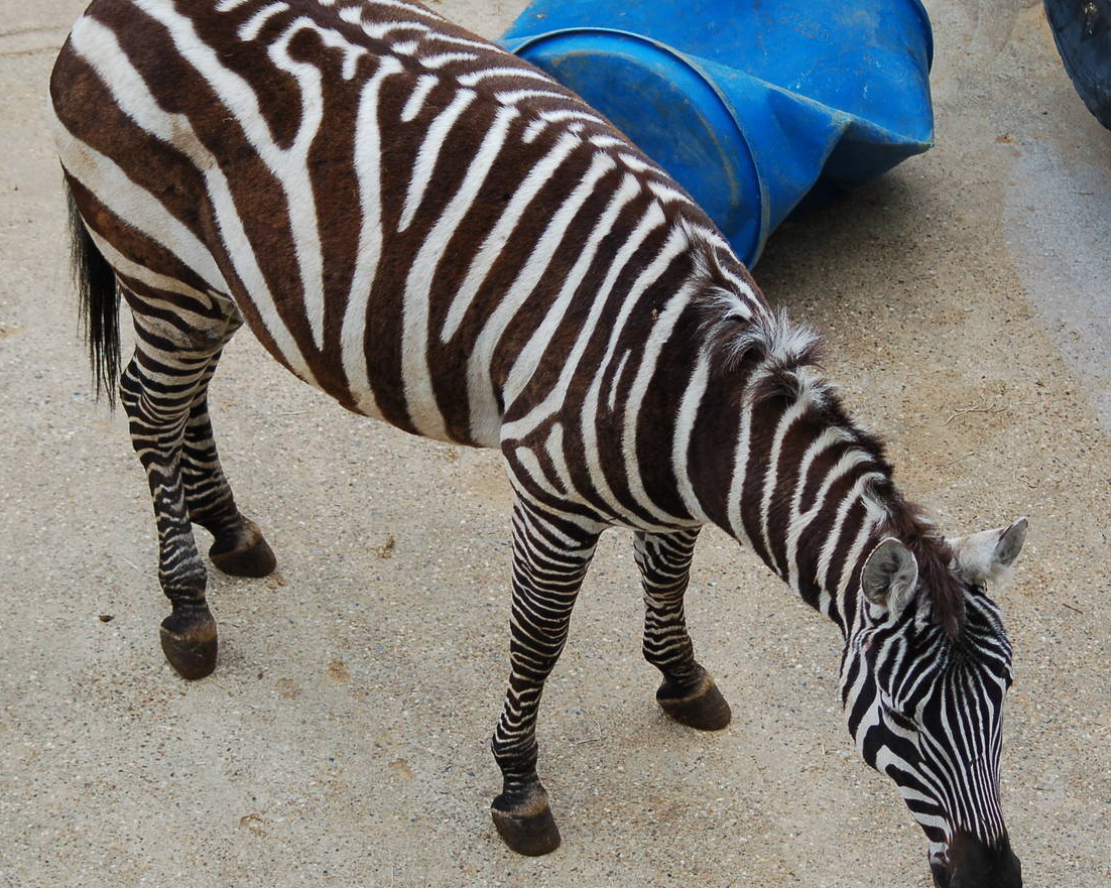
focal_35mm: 143
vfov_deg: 10.8
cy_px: 471
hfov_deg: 13.5
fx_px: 4701
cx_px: 601
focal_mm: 70
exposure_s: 1/1000
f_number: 4
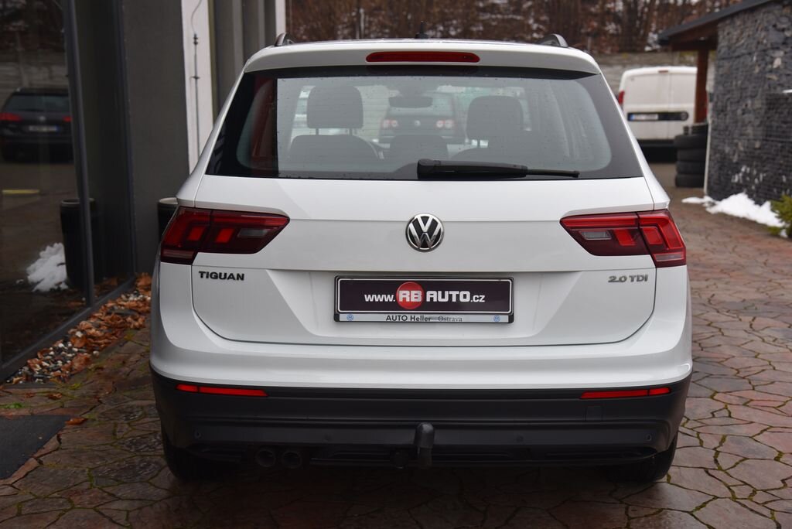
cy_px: 264
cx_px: 396
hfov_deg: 41.1
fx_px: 1057
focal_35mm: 48
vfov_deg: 28.1
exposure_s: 1/80
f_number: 4.5
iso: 500
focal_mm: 48
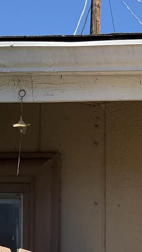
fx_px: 769
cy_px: 368
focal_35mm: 115
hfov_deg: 9.9
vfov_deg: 17.0
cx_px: 266
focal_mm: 6.76
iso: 80
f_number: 1.78
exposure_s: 1/4405
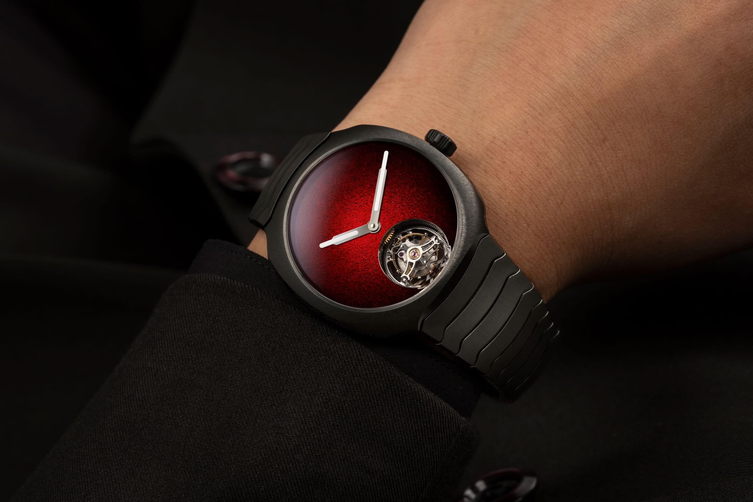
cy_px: 251
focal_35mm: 90
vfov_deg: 15.2
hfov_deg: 22.6
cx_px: 376
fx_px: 1882
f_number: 11
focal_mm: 90
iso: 100
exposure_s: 1/125
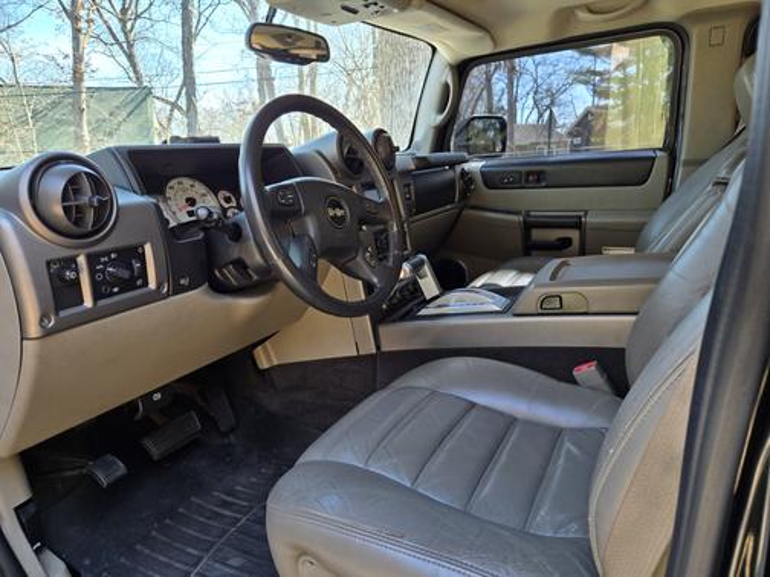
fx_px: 512
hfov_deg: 73.9
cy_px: 288
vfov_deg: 58.9
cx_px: 385
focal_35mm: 23
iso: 80
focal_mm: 5.4
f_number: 1.8
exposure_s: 1/180
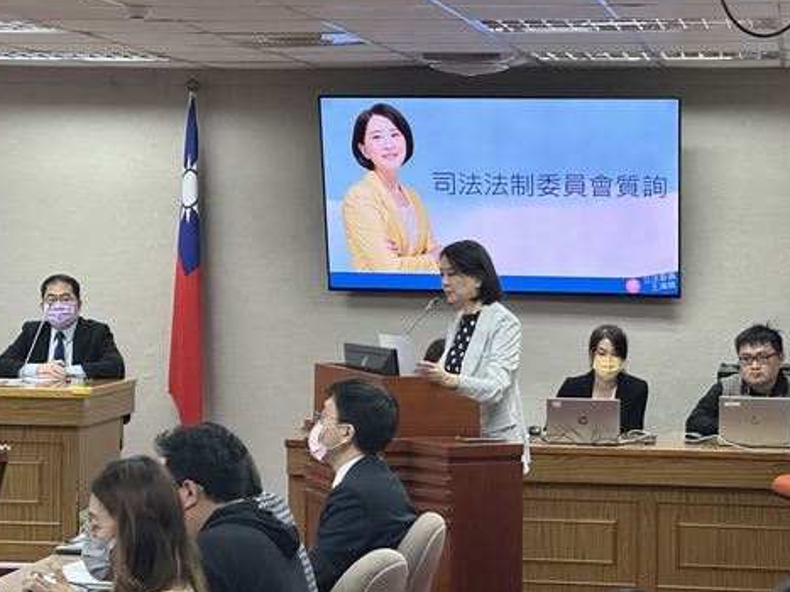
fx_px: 2259
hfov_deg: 19.8
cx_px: 381
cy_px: 332
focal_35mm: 99
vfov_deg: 14.9
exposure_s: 1/120
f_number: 2.8
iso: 320
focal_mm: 9
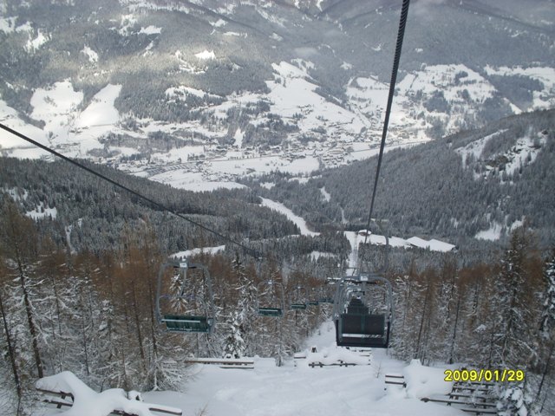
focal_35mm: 38
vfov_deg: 37.7
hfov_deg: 49.0
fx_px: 609
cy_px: 208
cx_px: 278
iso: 80
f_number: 8.4
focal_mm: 6.3
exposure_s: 1/250
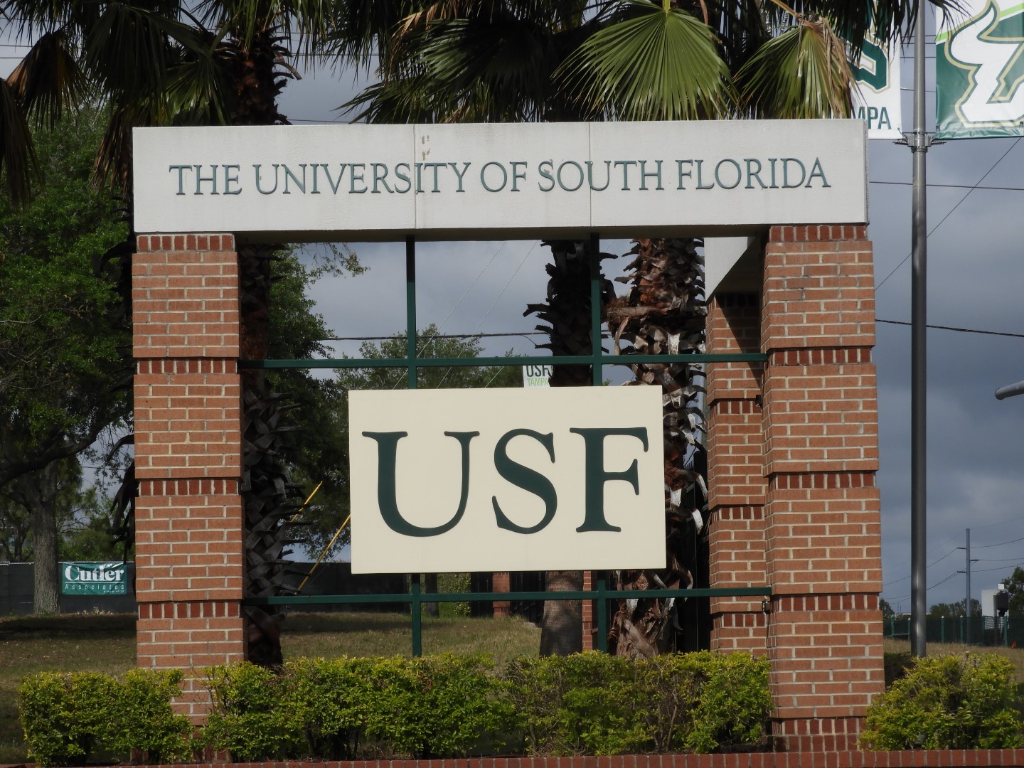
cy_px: 384
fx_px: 3994
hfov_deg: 14.6
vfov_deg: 11.0
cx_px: 512
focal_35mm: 135
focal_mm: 24.2
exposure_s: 1/1600
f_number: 5
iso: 100
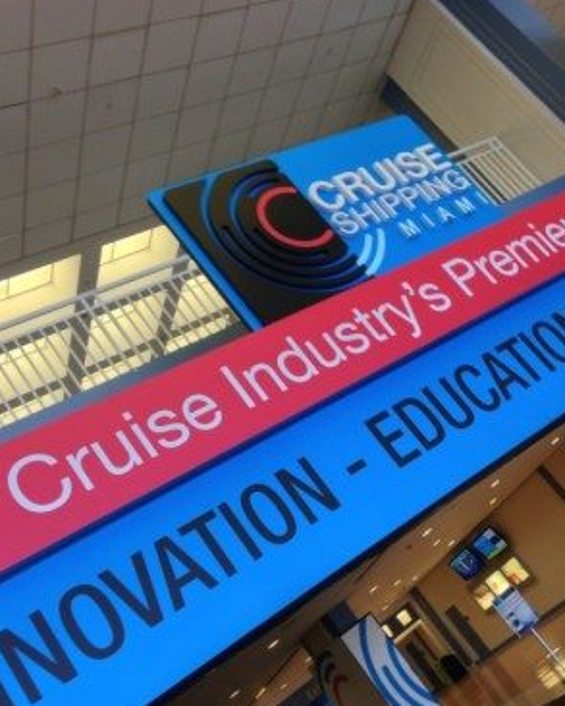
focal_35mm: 44
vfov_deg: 42.0
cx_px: 326
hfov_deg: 34.1
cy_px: 354
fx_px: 919
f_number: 2.4
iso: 50
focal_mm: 4.13
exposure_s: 1/30
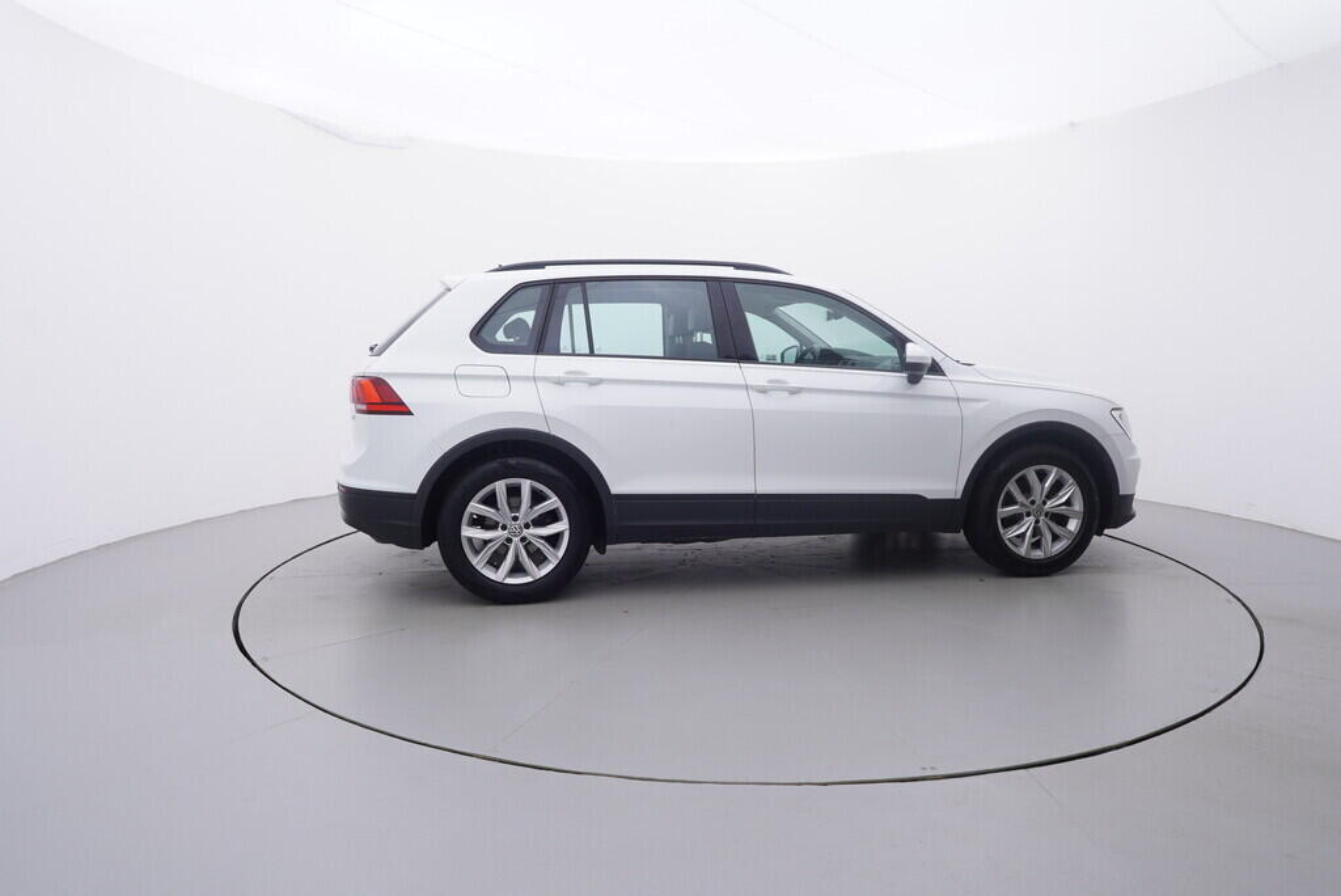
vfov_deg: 56.2
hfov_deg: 77.3
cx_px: 670
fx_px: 839
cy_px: 448
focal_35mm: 22
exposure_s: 1/80
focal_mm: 15
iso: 200
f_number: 5
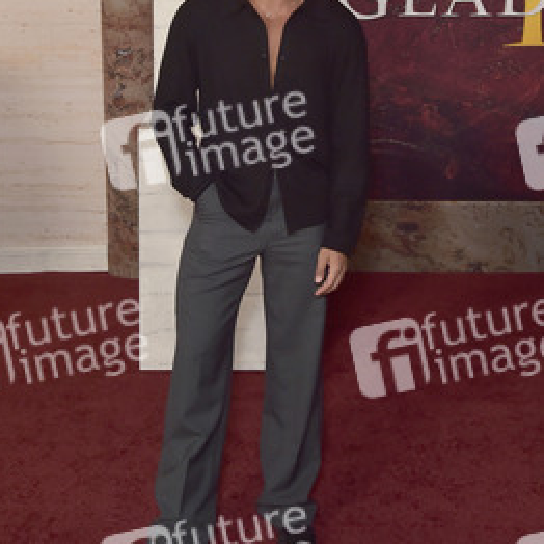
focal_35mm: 52
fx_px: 925
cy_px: 245
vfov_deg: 32.8
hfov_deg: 32.8
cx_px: 269
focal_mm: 40
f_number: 6.3
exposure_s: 1/250
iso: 800
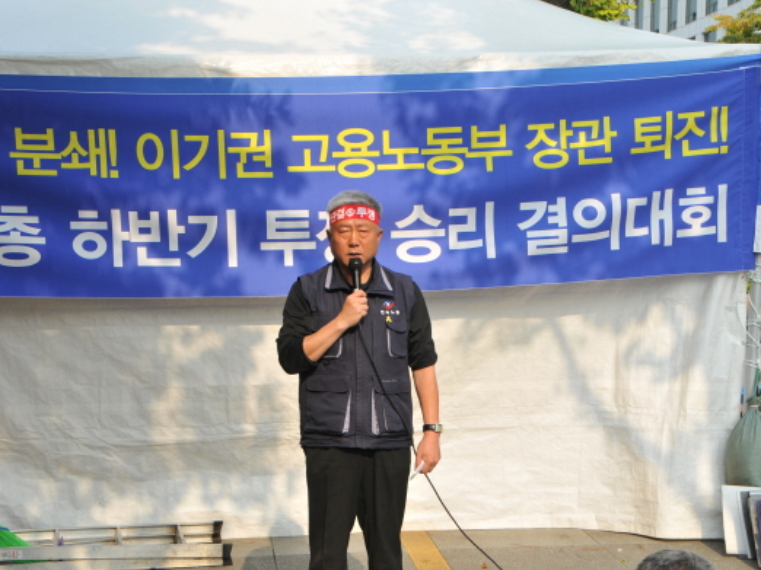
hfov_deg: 30.7
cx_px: 346
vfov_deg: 23.3
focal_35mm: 63
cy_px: 289
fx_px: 1384
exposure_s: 1/320
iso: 200
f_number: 6.3
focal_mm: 38
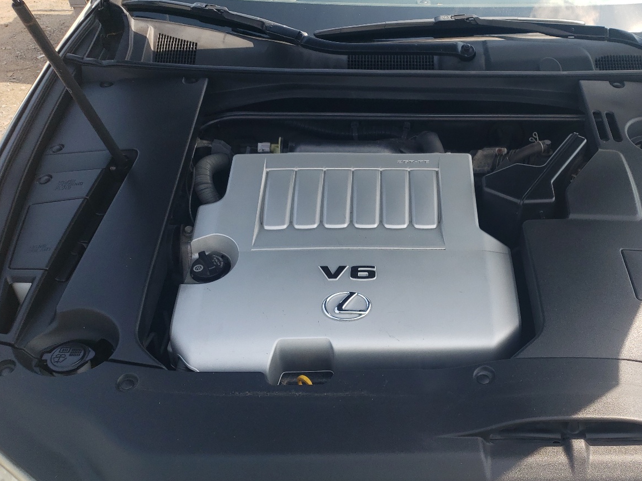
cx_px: 415
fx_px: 668
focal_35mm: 36
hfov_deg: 50.6
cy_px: 265
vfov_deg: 39.6
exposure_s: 1/1000
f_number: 1.5
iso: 50
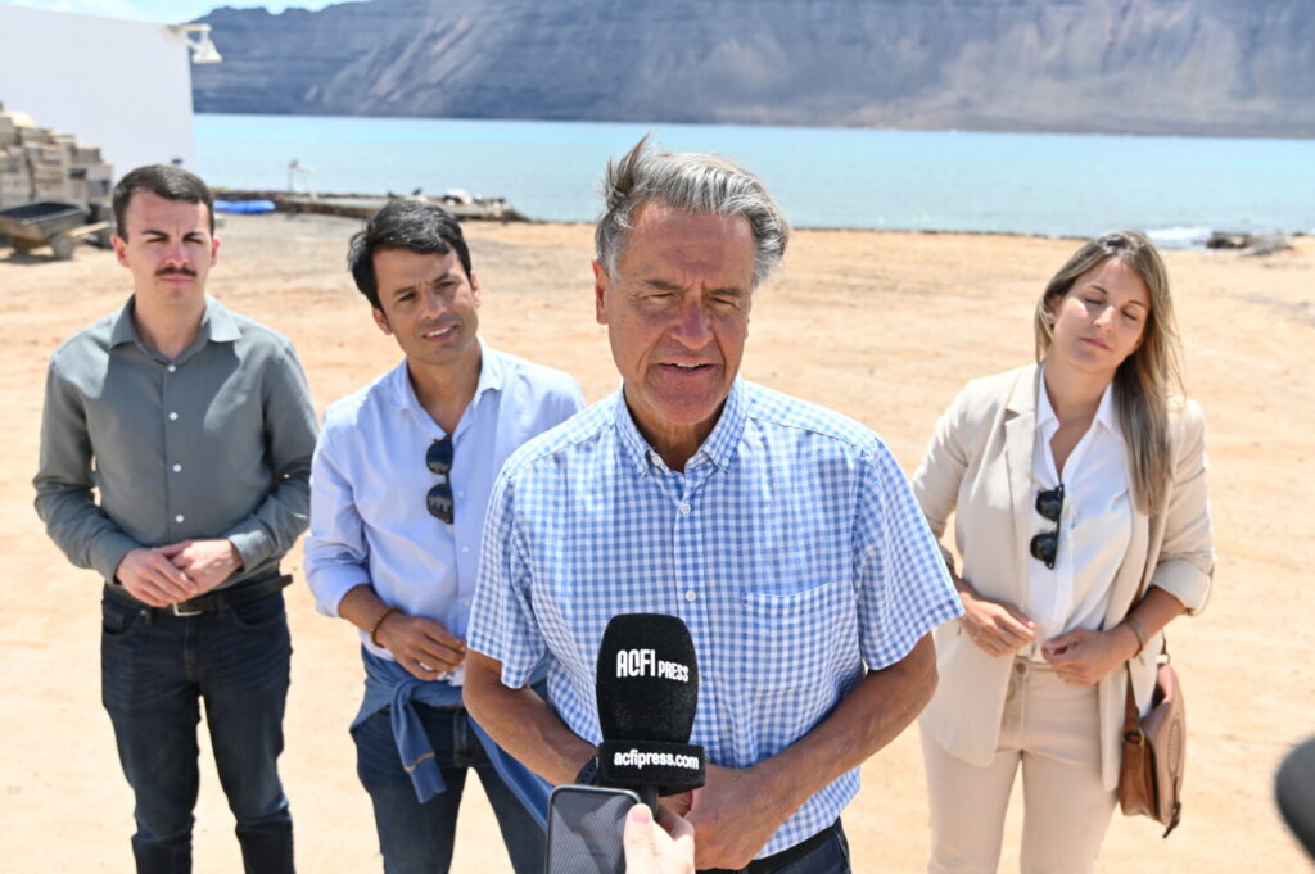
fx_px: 1241
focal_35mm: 34
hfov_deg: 55.8
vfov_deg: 38.8
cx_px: 658
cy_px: 437
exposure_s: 1/640
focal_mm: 34
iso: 100
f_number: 4.5
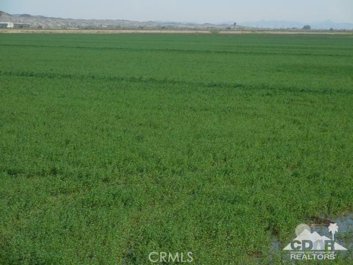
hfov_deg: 20.0
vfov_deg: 15.1
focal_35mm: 98
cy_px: 132
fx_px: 999
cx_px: 176
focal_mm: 17.7
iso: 125
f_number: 5
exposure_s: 1/640
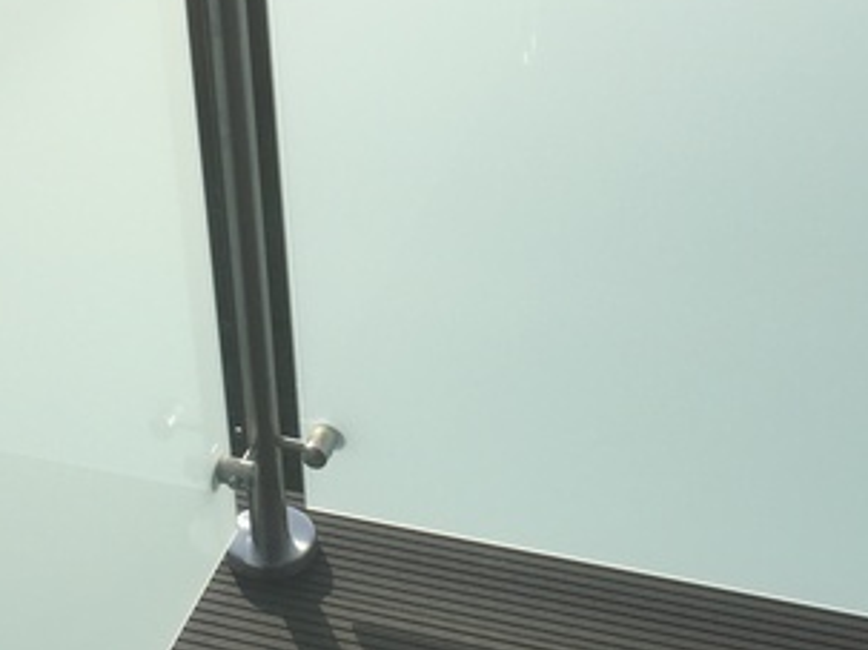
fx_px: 1729
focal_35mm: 69
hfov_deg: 28.1
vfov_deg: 21.2
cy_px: 226
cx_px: 364
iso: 32
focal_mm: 4.15
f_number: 2.2
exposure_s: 1/3597
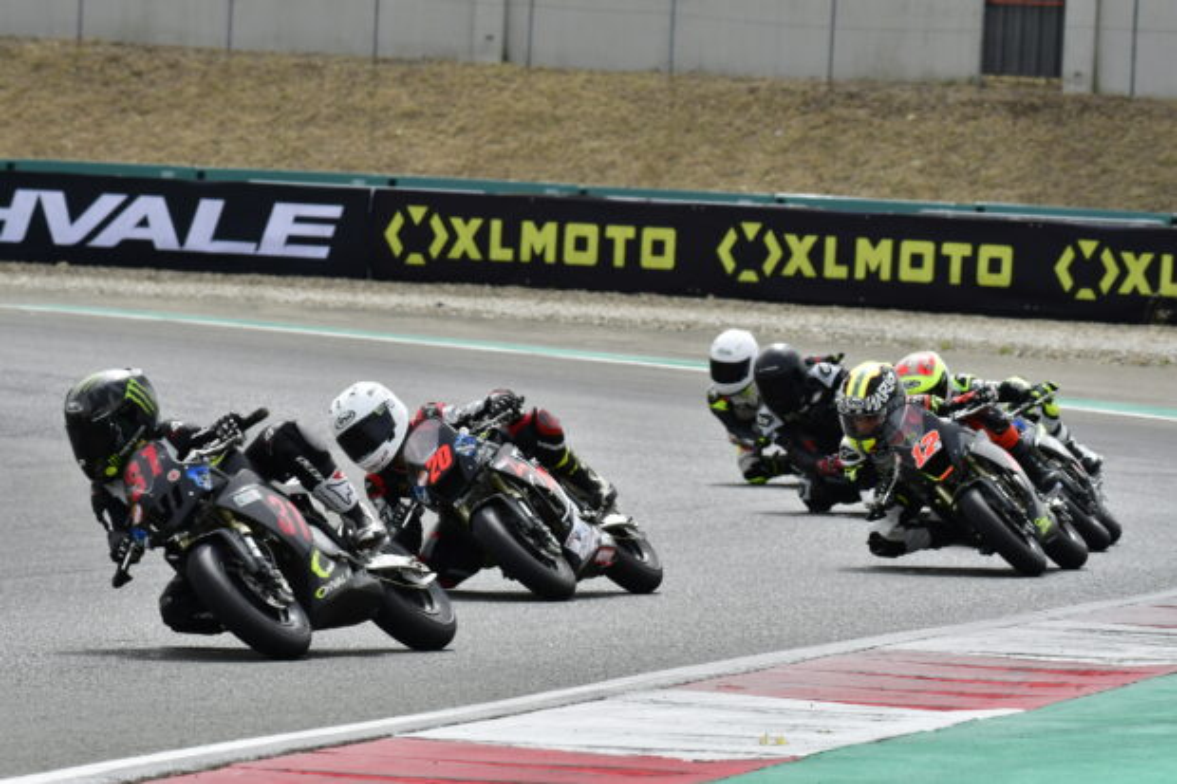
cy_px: 392
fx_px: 9805
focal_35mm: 300
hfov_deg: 6.9
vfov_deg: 4.6
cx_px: 588
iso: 800
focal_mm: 200
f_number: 10
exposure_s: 1/1250
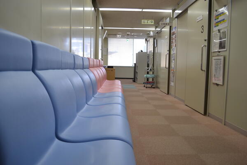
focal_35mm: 27
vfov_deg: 47.9
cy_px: 82
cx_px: 124
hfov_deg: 67.4
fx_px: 185
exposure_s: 1/60
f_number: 4
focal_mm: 18
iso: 400
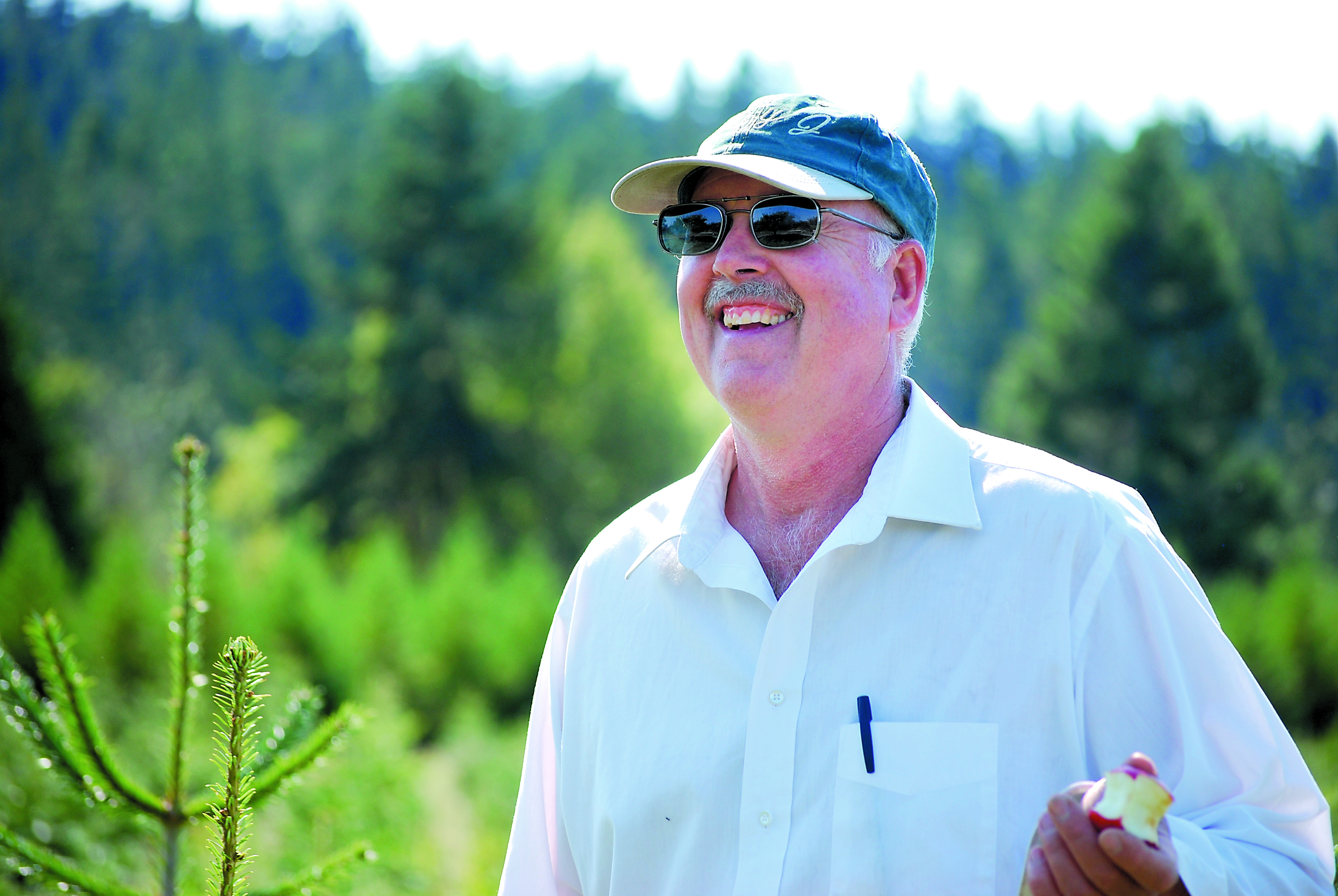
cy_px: 448
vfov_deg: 8.3
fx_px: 6140
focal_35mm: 165
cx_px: 669
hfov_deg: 12.4
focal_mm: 110
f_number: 4.8
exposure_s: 1/400
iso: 200
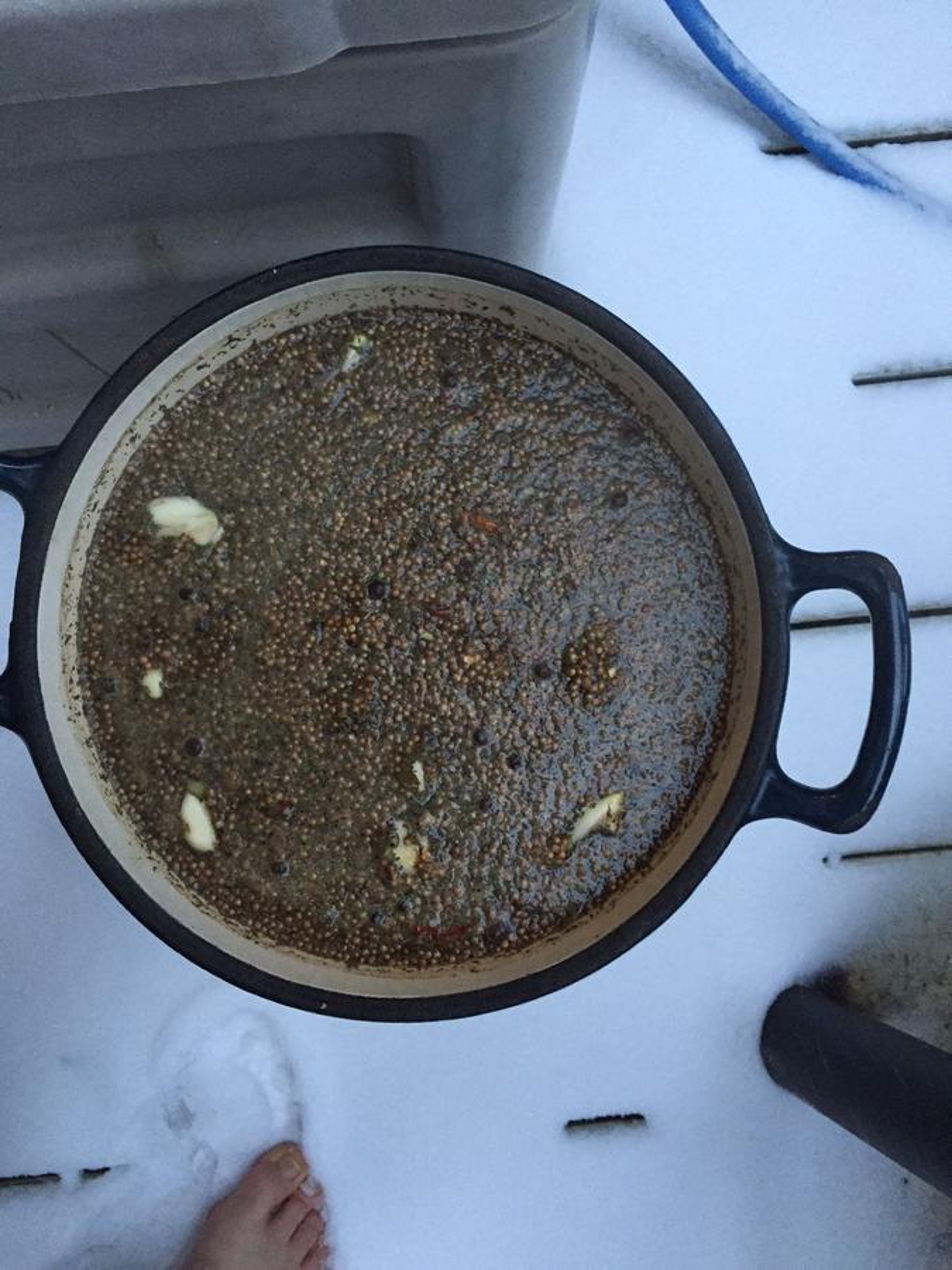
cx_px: 476
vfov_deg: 61.7
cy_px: 635
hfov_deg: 48.2
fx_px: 1063
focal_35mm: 29
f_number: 2.2
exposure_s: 1/30
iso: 250
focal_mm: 4.15
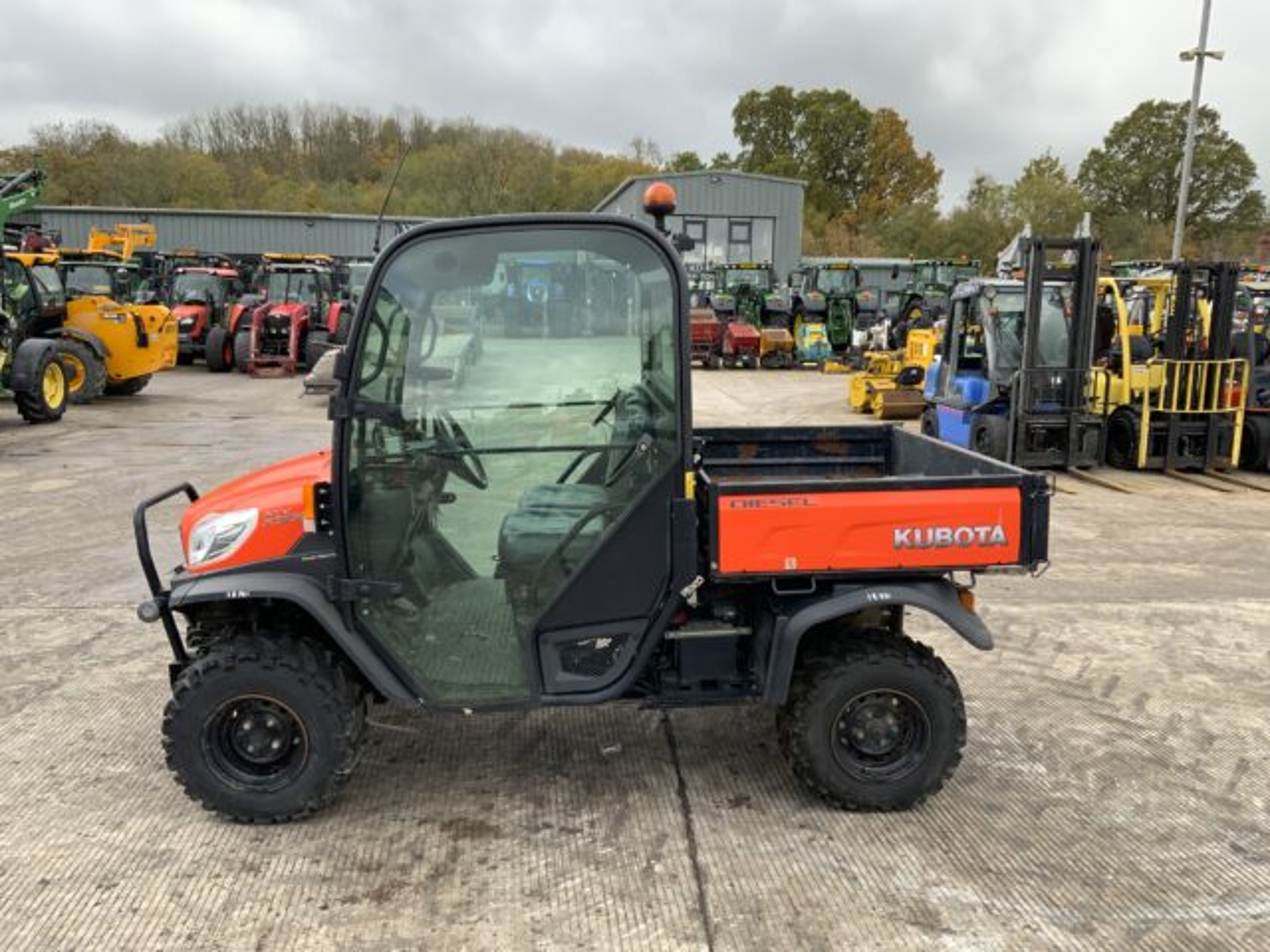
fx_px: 1064
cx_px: 635
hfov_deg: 61.7
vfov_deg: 48.2
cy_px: 476
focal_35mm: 29
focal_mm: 3
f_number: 1.8
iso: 16
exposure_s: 1/138
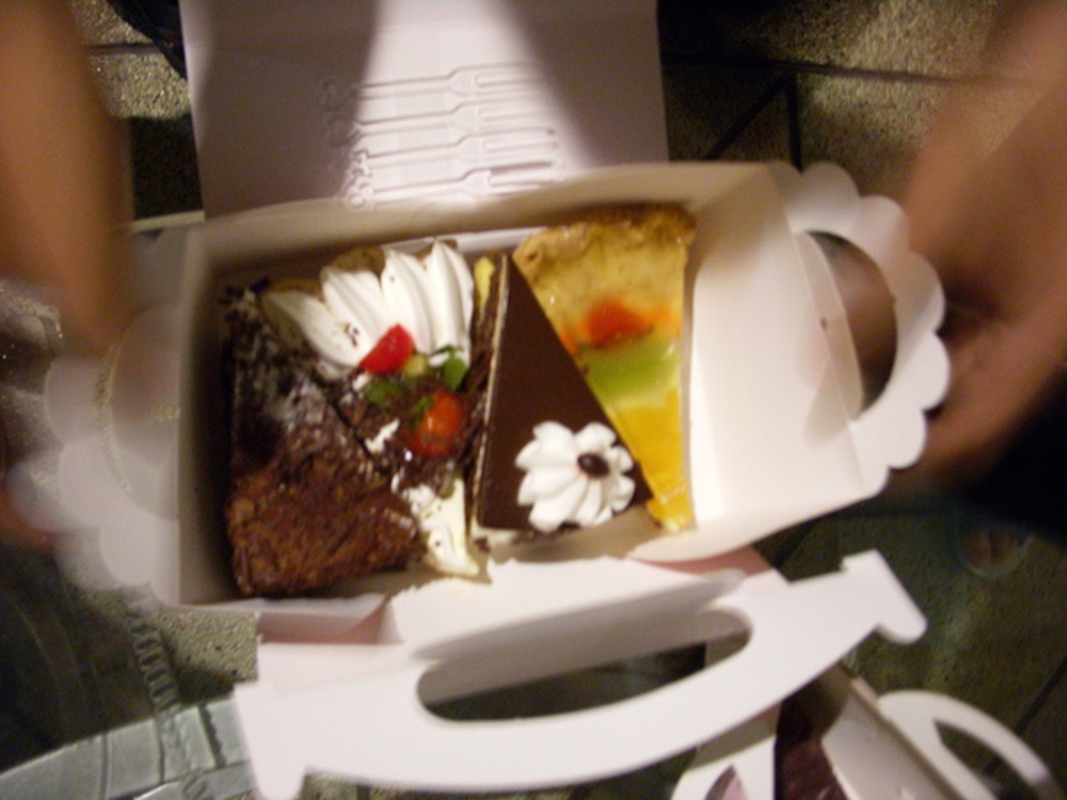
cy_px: 400
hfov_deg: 49.0
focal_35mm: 38
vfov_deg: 37.7
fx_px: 1171
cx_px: 534
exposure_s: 1/3
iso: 400
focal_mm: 6.3
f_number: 3.3
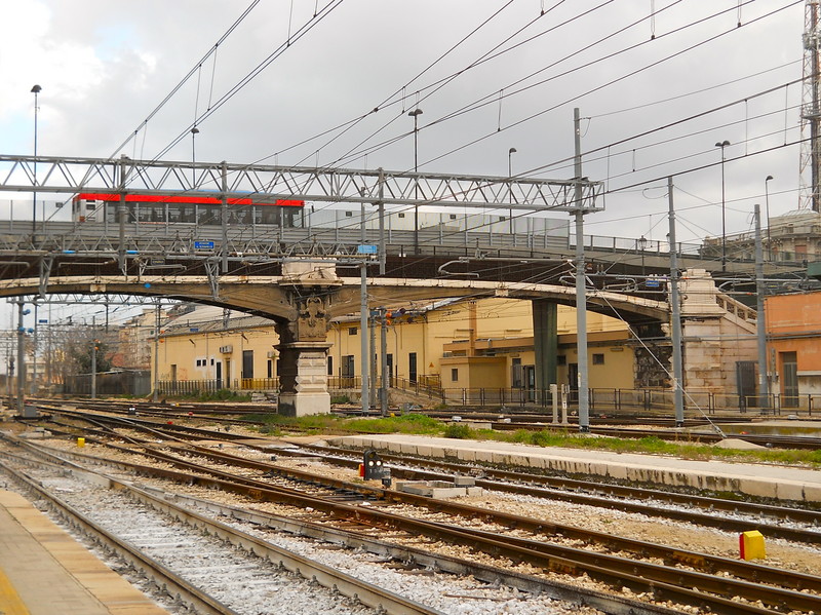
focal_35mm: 56
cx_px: 410
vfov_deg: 26.1
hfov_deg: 34.4
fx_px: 1327
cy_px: 308
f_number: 3.6
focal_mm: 9.24
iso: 80
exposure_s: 1/320
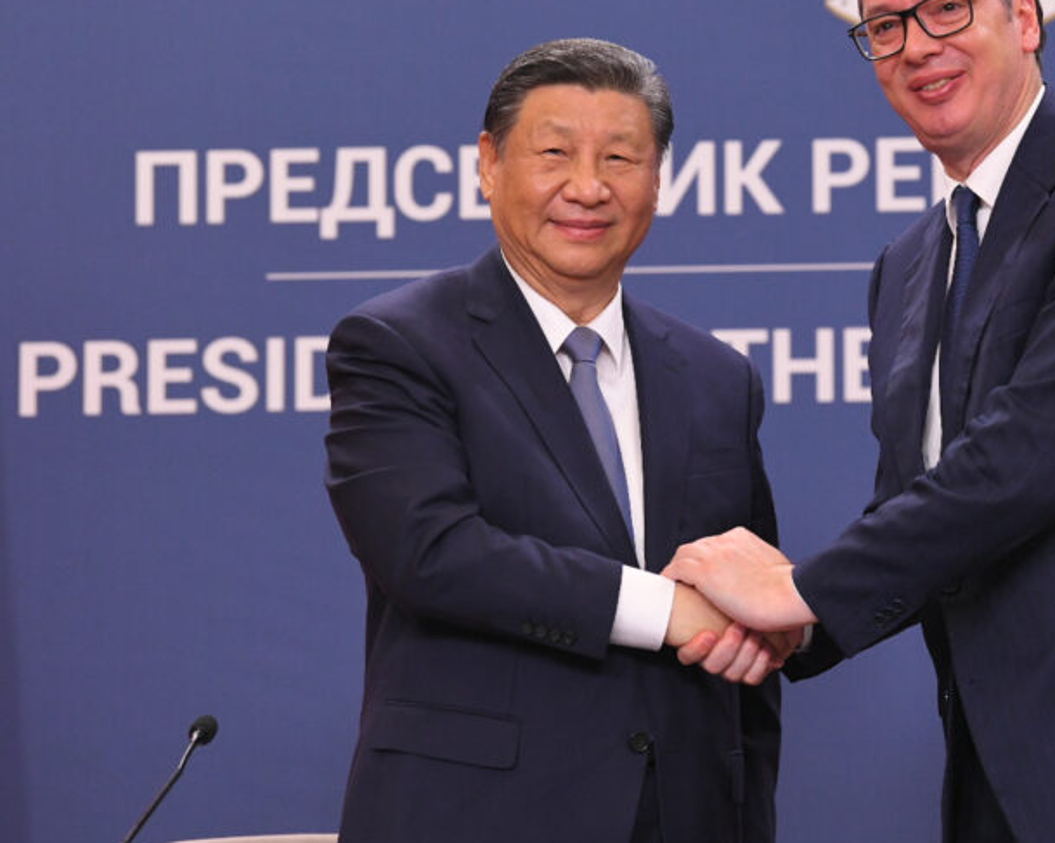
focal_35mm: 221
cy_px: 267
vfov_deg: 7.0
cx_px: 790
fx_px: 6899
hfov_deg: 8.7
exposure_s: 1/320
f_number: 4
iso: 3200
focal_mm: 140
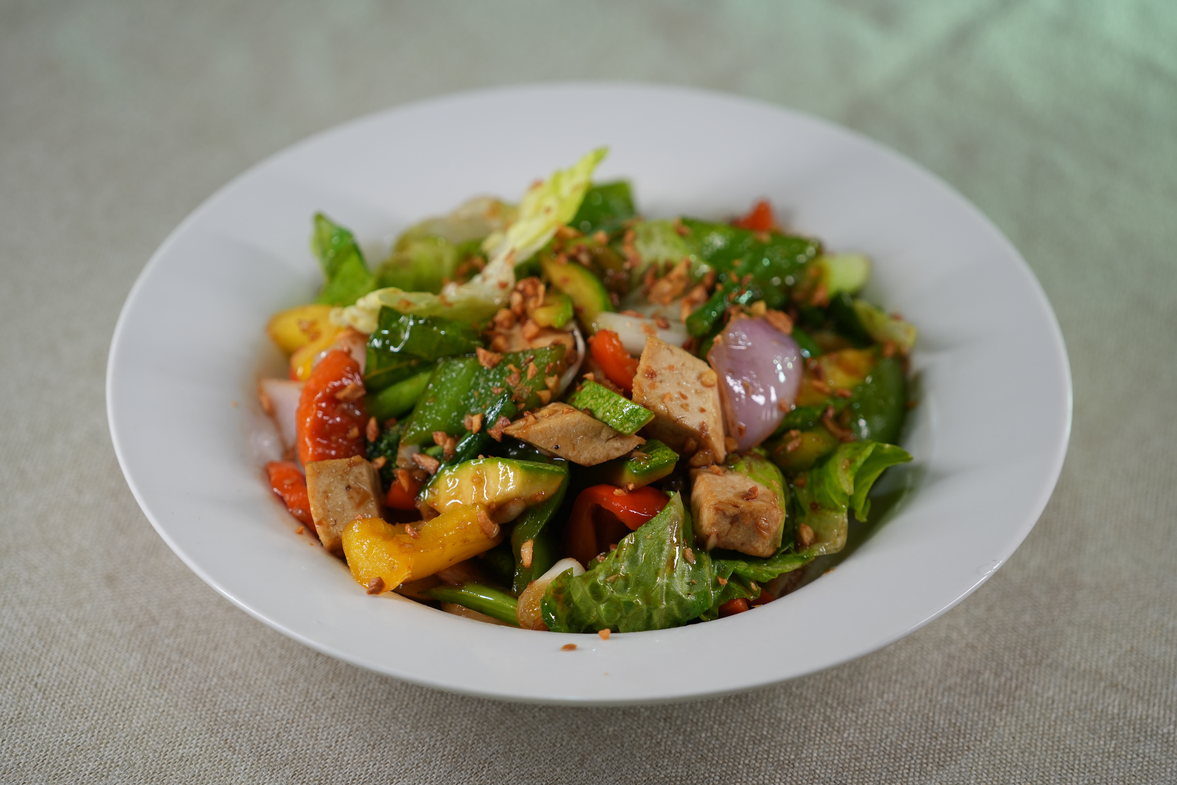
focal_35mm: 177
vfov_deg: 7.8
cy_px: 392
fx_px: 5786
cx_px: 588
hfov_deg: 11.6
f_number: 4
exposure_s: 1/200
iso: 640
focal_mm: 177
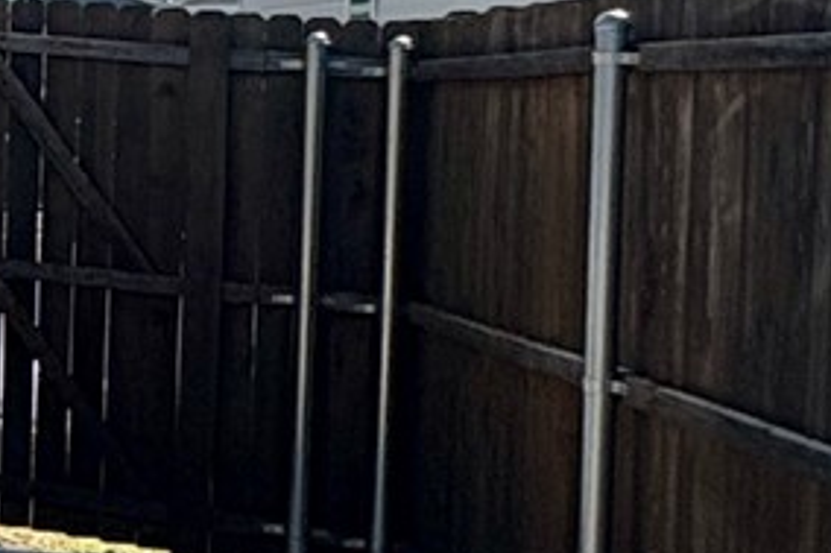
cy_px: 219
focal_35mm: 105
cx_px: -1402
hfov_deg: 12.6
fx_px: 2422
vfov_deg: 13.0
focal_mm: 2.22
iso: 64
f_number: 2.2
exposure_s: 1/1256
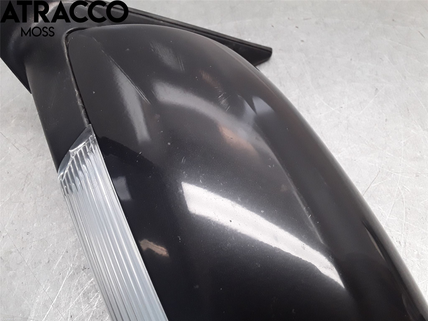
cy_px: 160
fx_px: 346
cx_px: 214
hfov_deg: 63.4
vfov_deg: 49.7
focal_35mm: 28
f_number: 1.9
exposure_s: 1/100
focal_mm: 2.91
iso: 100
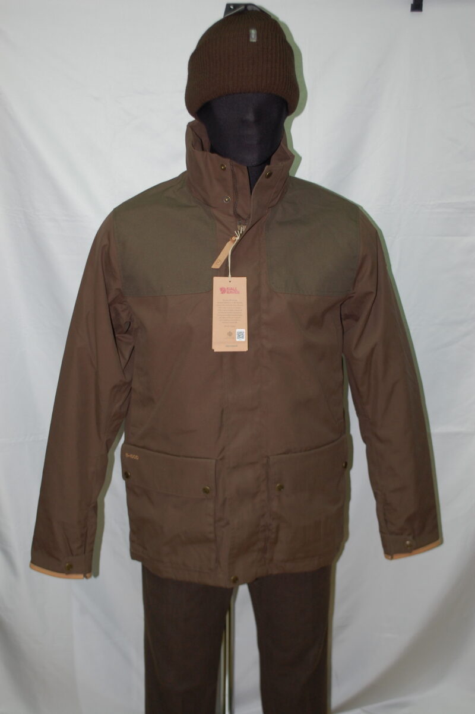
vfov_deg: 43.6
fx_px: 892
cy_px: 357
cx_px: 238
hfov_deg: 29.8
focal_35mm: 45
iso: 400
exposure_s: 1/60
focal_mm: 30
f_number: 4.8
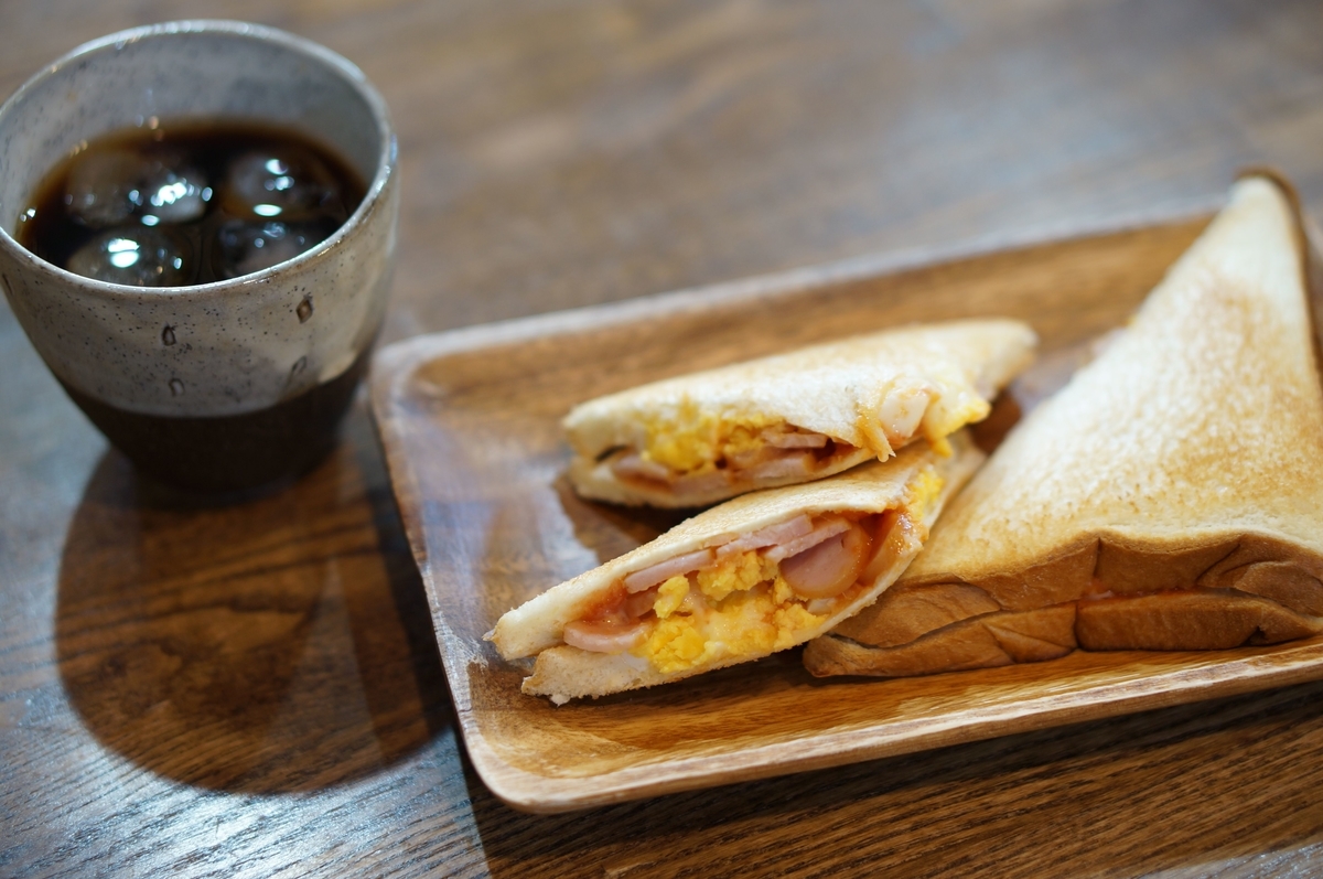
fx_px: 2753
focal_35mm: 75
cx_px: 662
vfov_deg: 18.1
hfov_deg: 27.0
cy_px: 440
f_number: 2
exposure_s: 1/30
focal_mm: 50
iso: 200
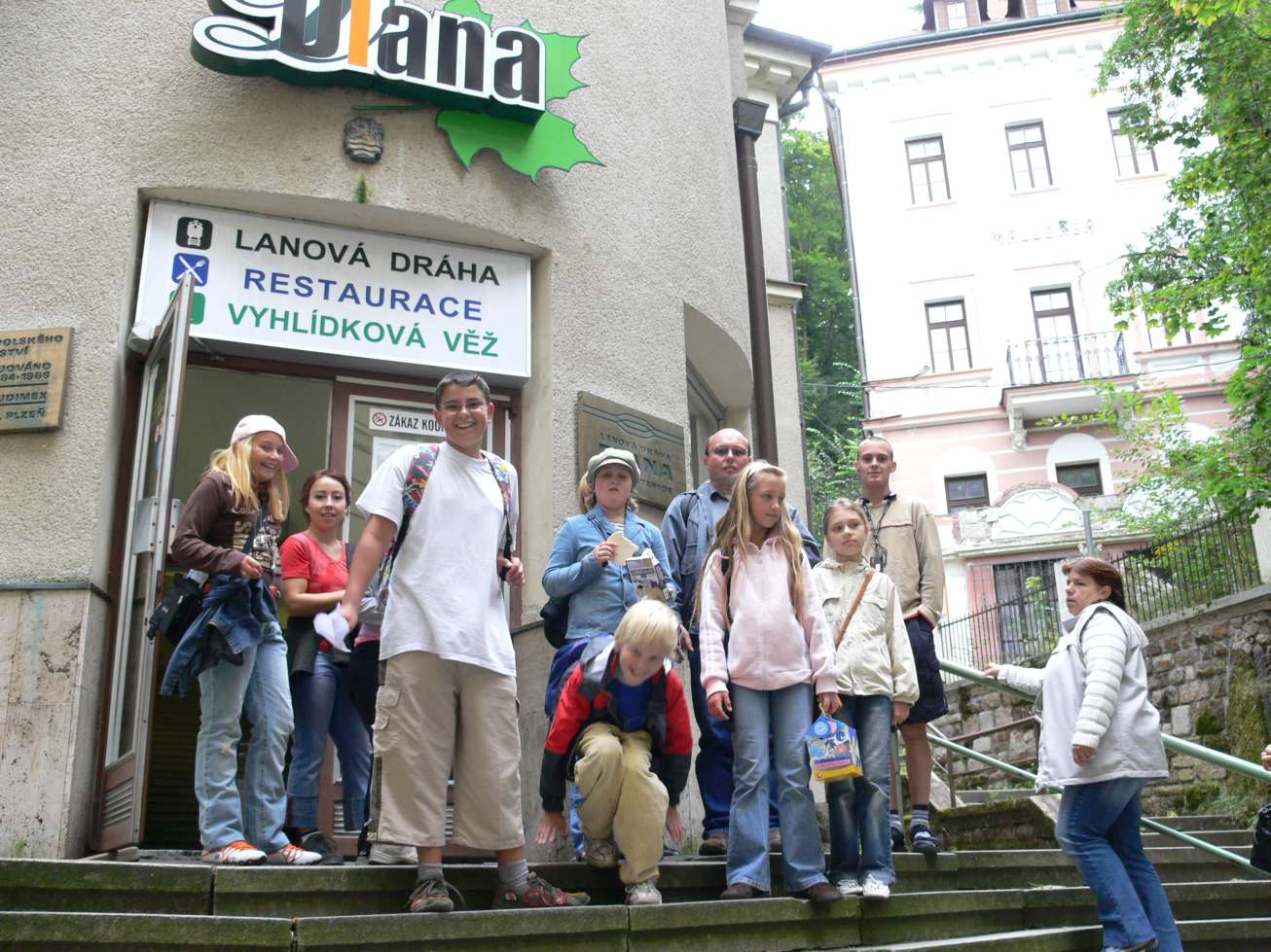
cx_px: 636
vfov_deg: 40.7
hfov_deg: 52.6
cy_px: 476
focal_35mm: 35
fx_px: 1285
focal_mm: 7.4
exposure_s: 1/50
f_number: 2.8
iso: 100
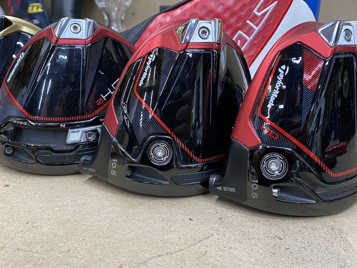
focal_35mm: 33
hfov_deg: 55.2
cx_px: 160
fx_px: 340
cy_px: 115
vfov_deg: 42.8
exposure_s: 1/60
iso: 200
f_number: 1.8
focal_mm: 4.25
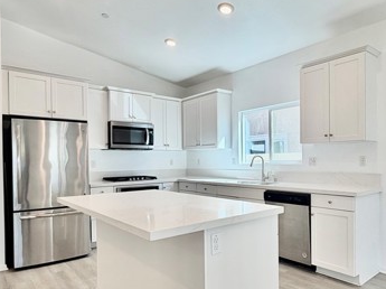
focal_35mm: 26
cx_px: 209
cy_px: 164
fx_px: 290
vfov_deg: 52.8
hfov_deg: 67.2
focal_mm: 2.22
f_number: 2.2
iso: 50
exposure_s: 1/120
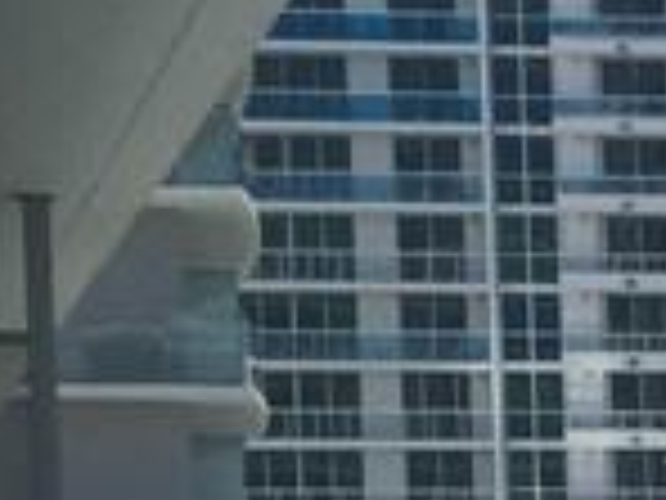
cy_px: 1005
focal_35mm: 201
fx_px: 3867
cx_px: 1611
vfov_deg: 7.1
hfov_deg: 8.9
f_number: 2.2
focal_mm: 4.15
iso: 32
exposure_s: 1/2083
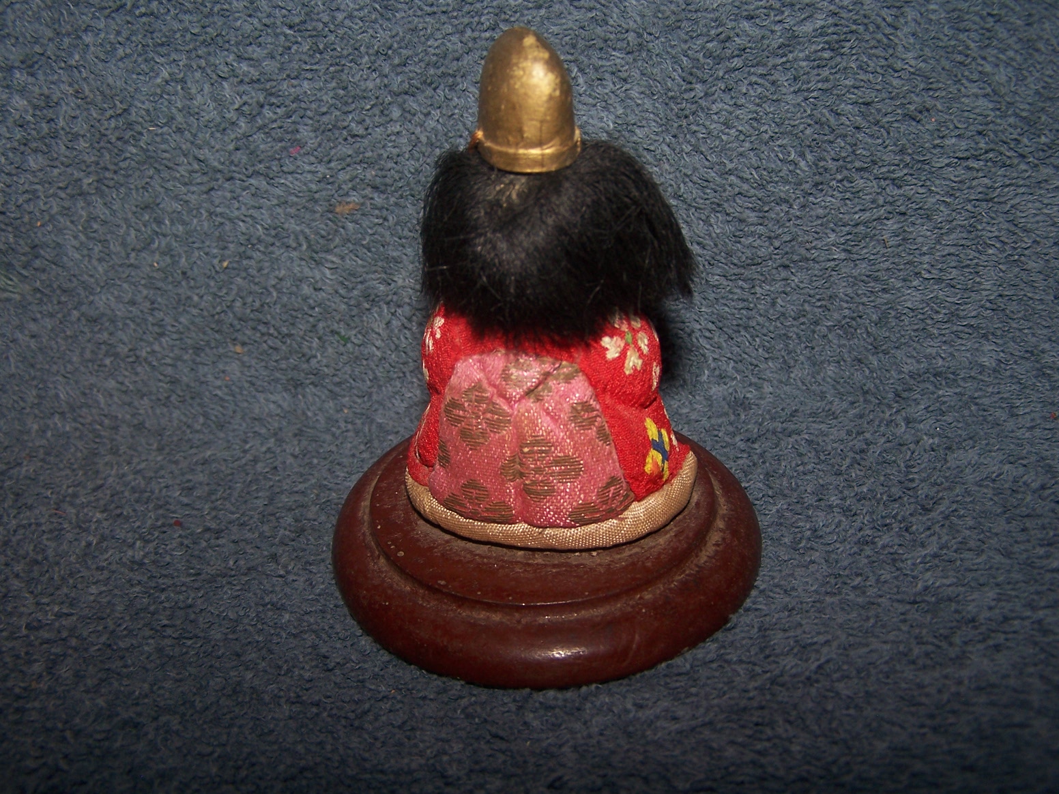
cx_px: 530
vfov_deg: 37.7
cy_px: 397
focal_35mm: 38
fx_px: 1163
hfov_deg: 49.0
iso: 80
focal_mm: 6.3
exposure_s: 1/60
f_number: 2.8
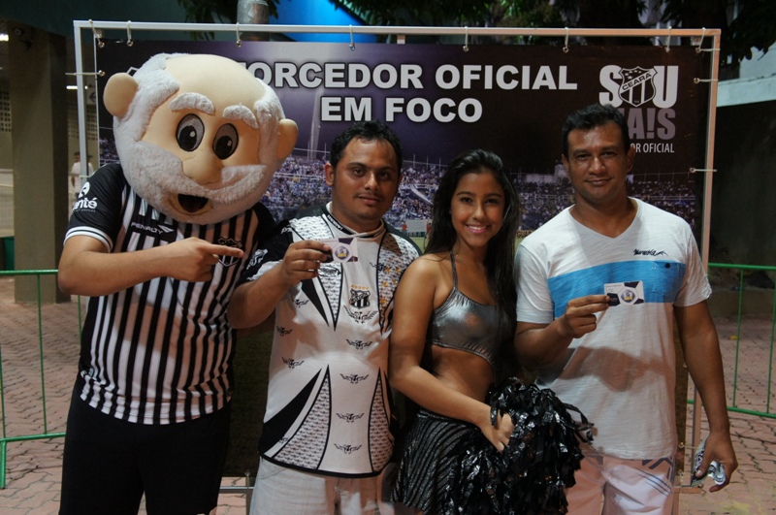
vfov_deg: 34.1
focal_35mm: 39
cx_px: 388
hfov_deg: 49.6
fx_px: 839
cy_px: 258
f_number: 4
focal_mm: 26
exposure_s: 1/40
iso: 1600
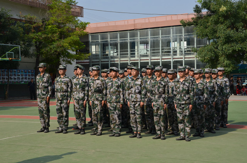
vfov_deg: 22.5
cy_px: 82
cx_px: 124
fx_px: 411
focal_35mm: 60
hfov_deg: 33.5
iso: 100
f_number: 8
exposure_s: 1/250
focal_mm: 40
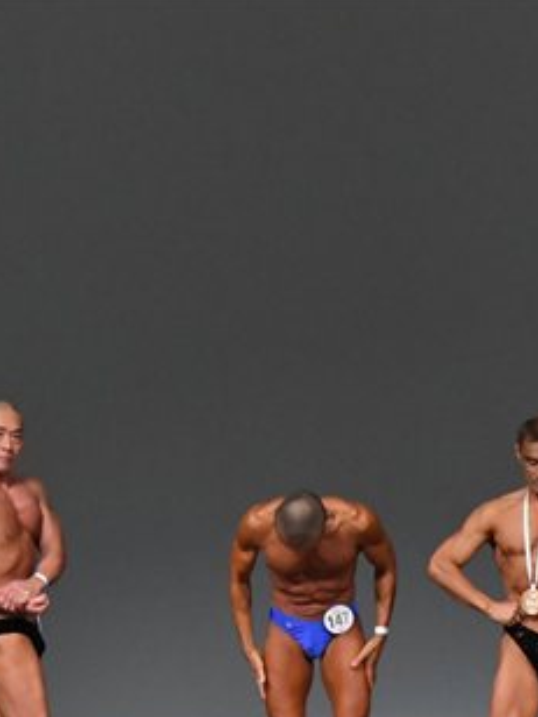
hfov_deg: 3.4
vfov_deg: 4.5
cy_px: 594
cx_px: 628
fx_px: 9180
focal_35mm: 443
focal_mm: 122
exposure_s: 1/400
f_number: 5.6
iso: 5000
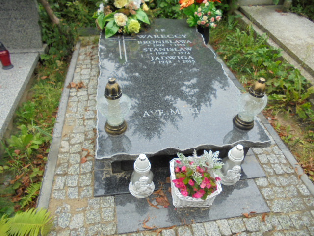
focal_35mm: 26
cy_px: 118
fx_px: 236
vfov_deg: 53.1
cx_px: 157
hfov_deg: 67.3
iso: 100
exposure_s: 1/80
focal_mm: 4.6
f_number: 3.5
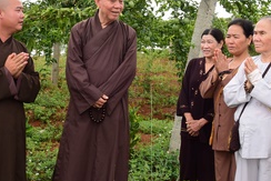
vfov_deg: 21.2
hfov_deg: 31.4
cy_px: 74
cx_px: 120
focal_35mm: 64
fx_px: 482
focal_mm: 24
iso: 400
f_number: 13
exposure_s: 1/100
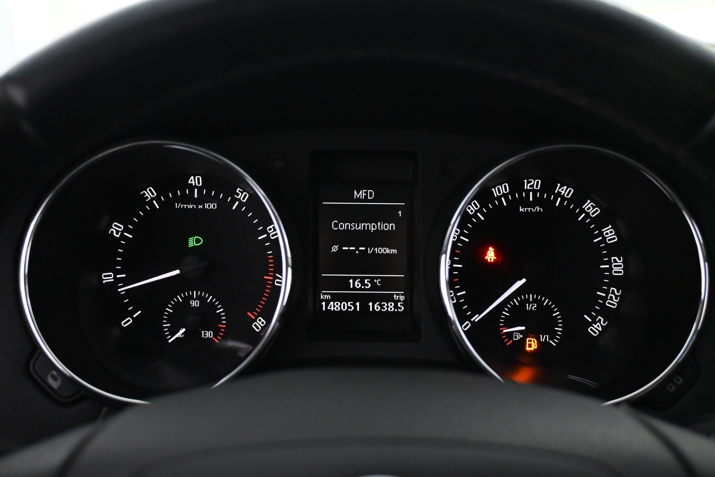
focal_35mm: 42
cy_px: 238
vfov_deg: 31.9
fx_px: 834
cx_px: 358
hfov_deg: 46.4
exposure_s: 1/60
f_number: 4.5
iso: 3600
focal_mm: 28
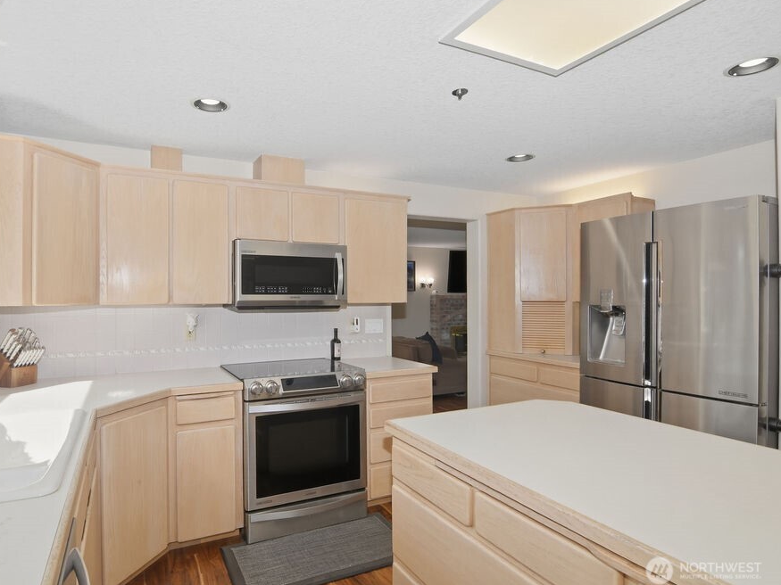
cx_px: 329
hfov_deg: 87.1
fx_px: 406
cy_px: 291
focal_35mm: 18
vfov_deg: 71.6
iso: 320
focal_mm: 11
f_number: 10
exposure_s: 1/50
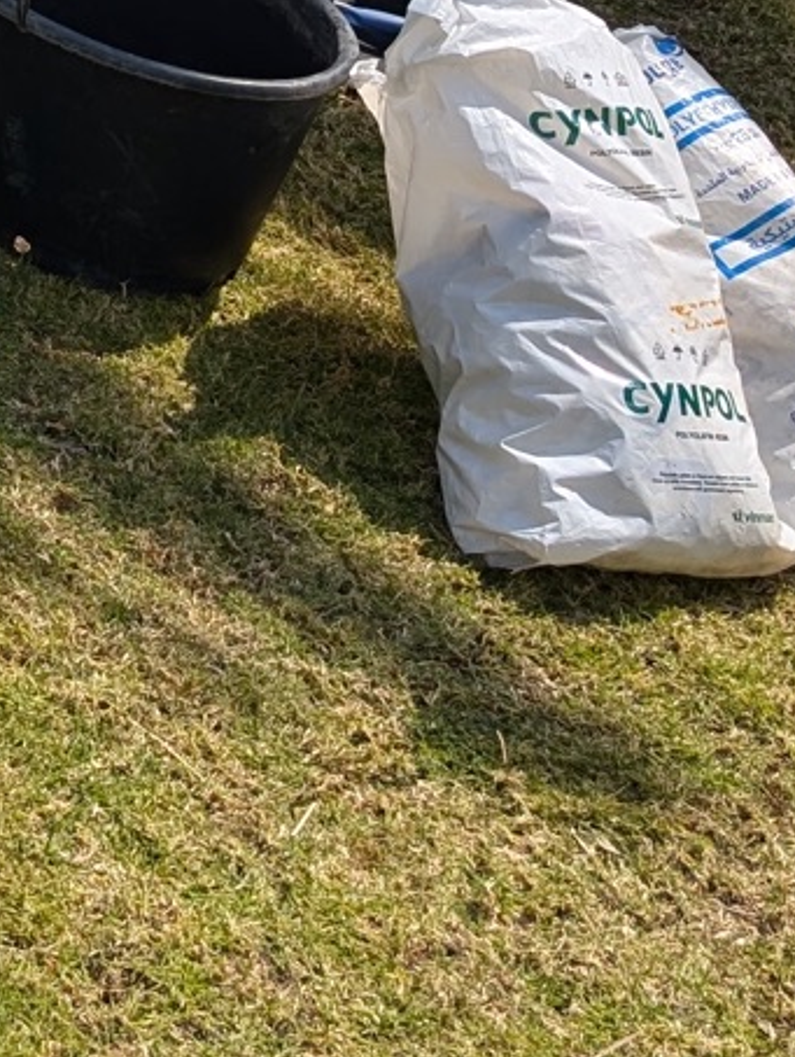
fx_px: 3238
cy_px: -544
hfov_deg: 12.2
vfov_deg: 16.8
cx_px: -851
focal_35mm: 106
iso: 19
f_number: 1.68
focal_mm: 6.9
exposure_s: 1/1045
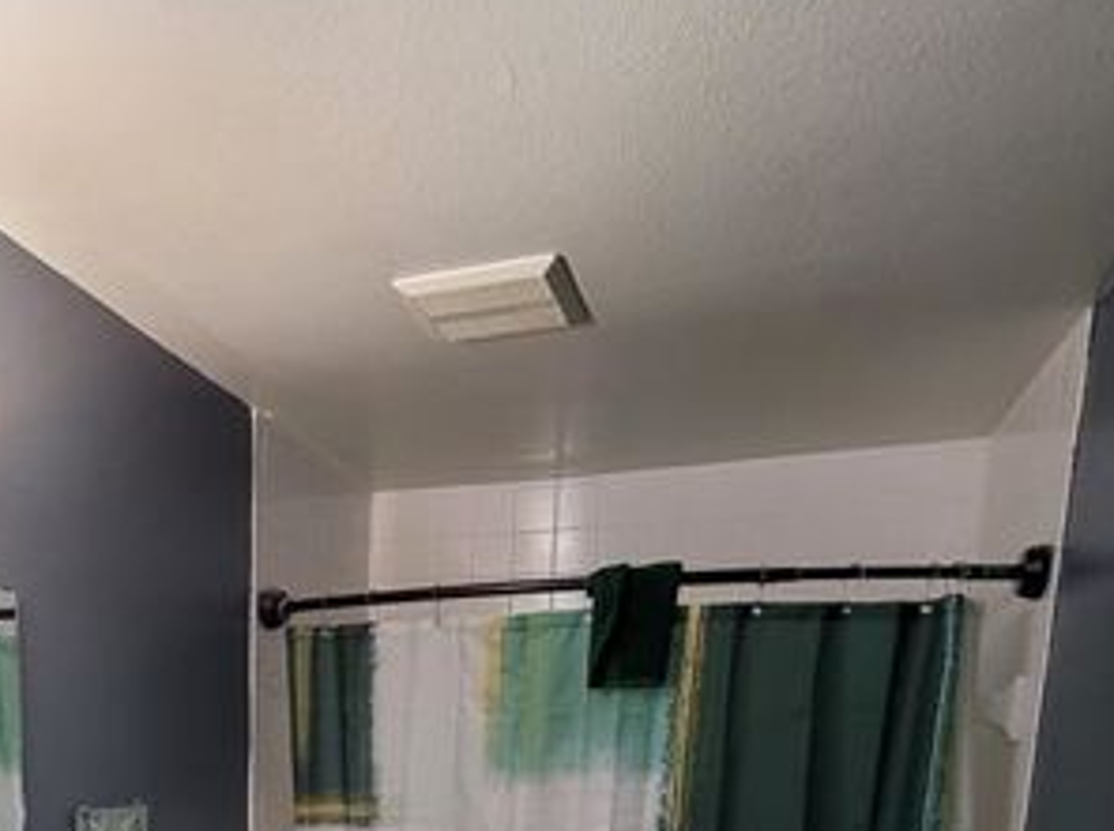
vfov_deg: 37.0
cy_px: 944
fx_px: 996
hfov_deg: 55.6
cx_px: 280
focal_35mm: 31
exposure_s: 1/60
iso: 320
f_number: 2.2
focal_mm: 2.2
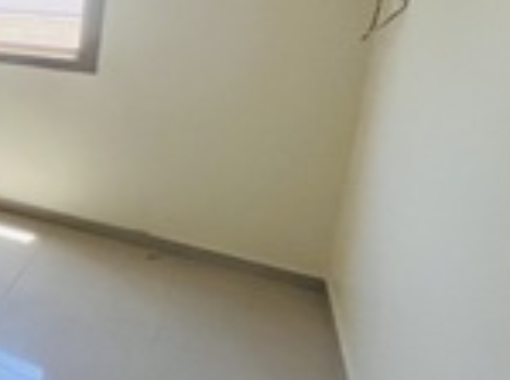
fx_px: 588
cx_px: -252
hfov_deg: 29.2
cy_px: 60
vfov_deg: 34.4
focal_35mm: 40
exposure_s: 1/99
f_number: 1.8
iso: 80
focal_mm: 1.57
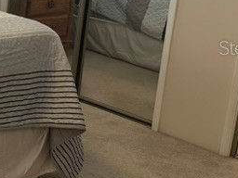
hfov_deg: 17.3
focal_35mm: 96
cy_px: 47
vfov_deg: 15.3
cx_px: -169
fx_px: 660
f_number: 1.78
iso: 200
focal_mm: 6.86
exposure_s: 1/120
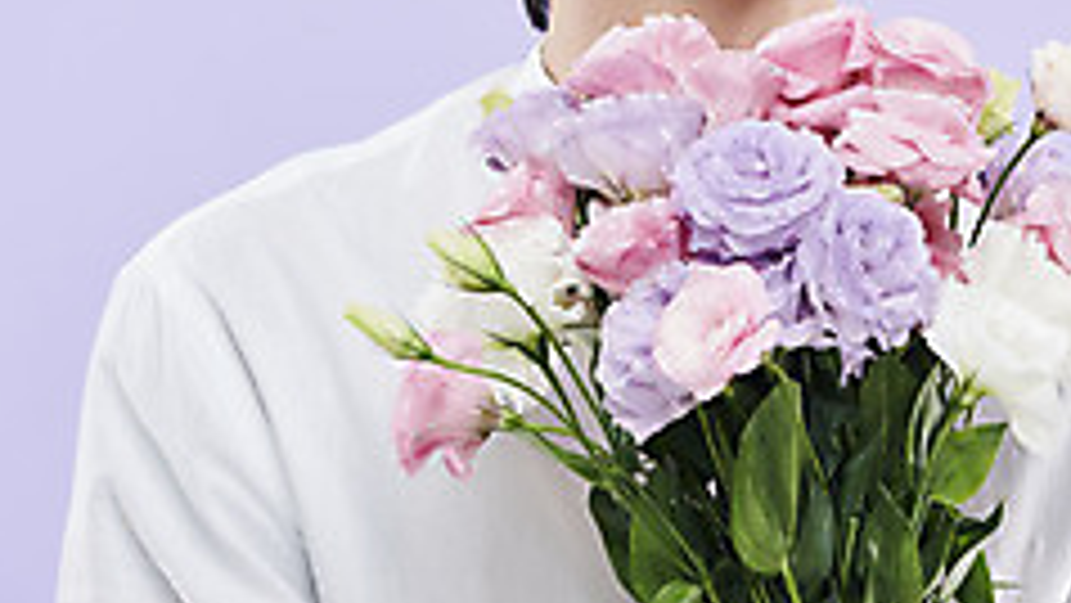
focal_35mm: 255
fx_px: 7243
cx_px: 578
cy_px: -153
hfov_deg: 8.5
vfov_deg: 4.7
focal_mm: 145
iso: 31
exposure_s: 1/125
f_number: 8
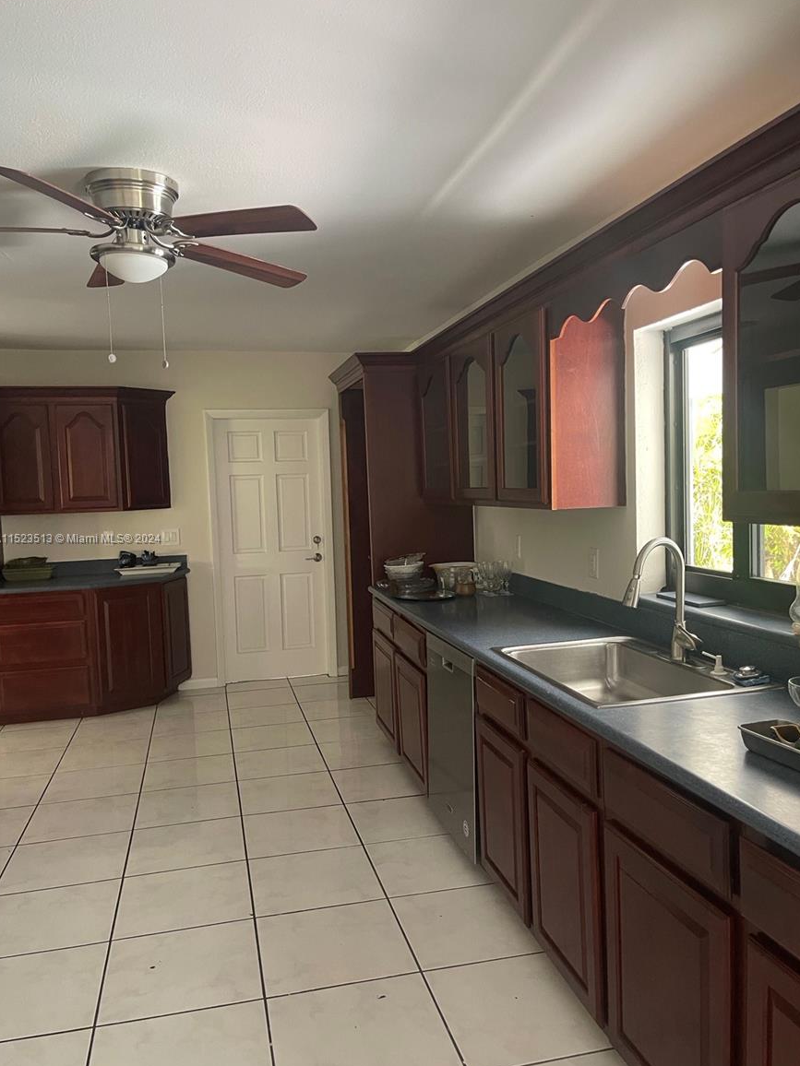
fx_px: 832
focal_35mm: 27
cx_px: 407
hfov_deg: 51.4
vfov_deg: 65.3
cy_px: 539
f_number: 1.6
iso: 320
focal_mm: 5.1
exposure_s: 1/60
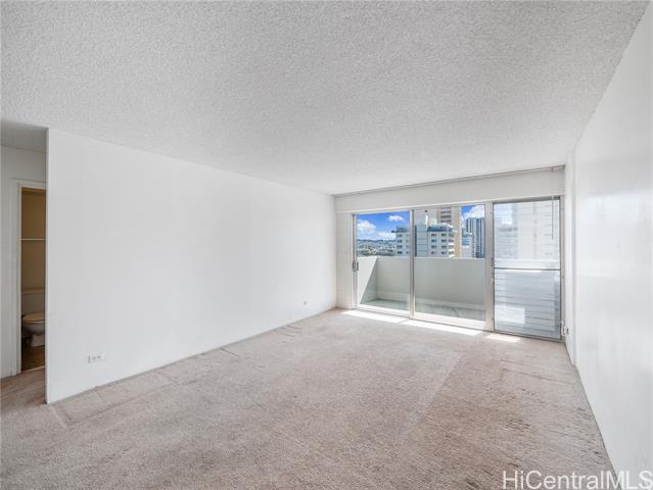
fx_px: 264
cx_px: 326
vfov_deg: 85.7
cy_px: 245
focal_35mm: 14
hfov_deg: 102.0
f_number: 4
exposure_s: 1/1600
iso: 125
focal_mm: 7
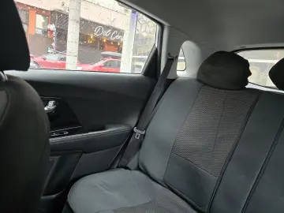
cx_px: 142
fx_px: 189
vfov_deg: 58.9
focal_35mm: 23
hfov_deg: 73.9
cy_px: 106
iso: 640
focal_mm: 6.3
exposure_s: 1/100
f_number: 1.7
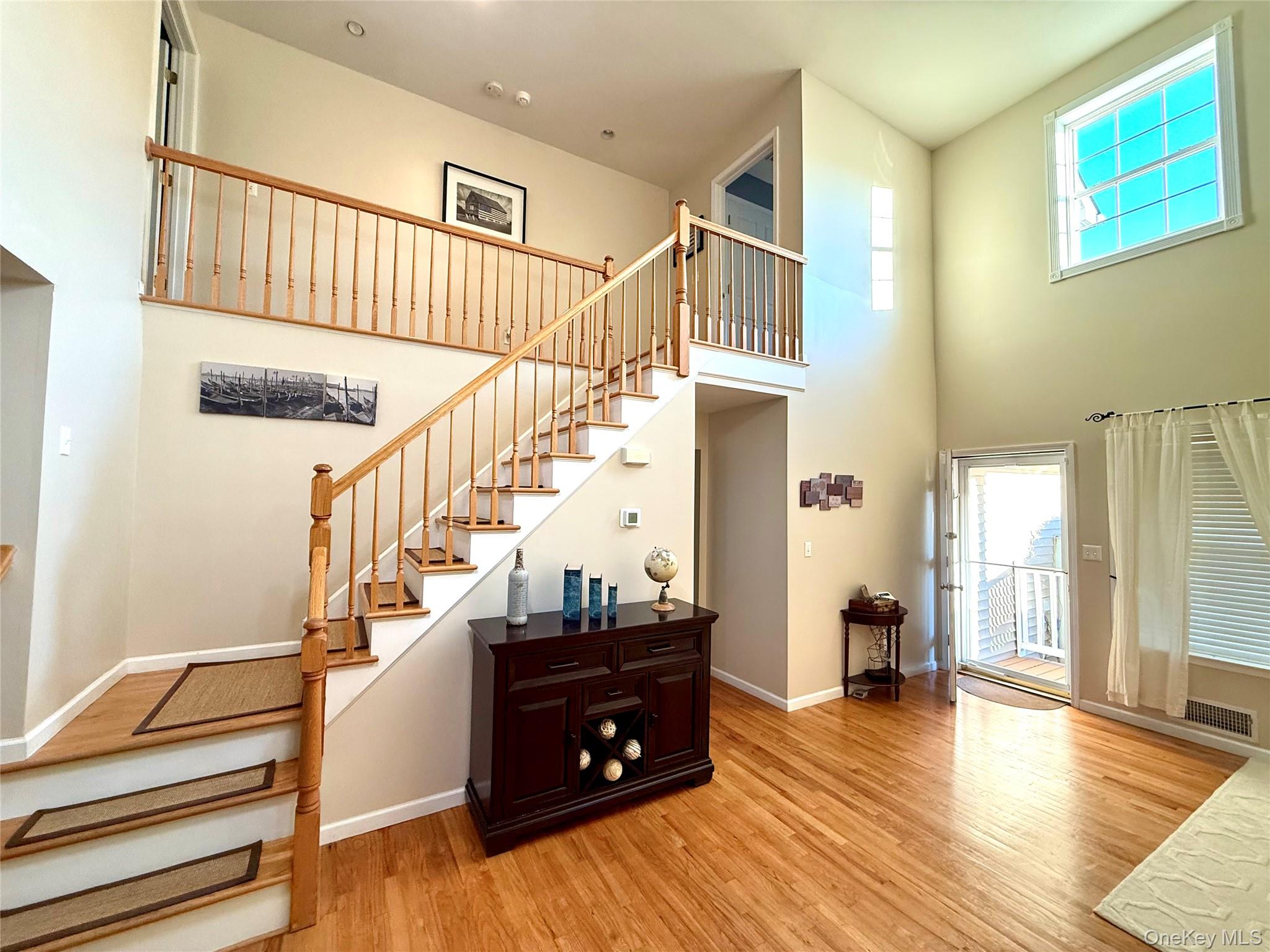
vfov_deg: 85.7
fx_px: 514
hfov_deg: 102.1
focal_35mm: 14
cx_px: 635
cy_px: 476
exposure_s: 1/60
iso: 160
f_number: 2.2
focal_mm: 2.22
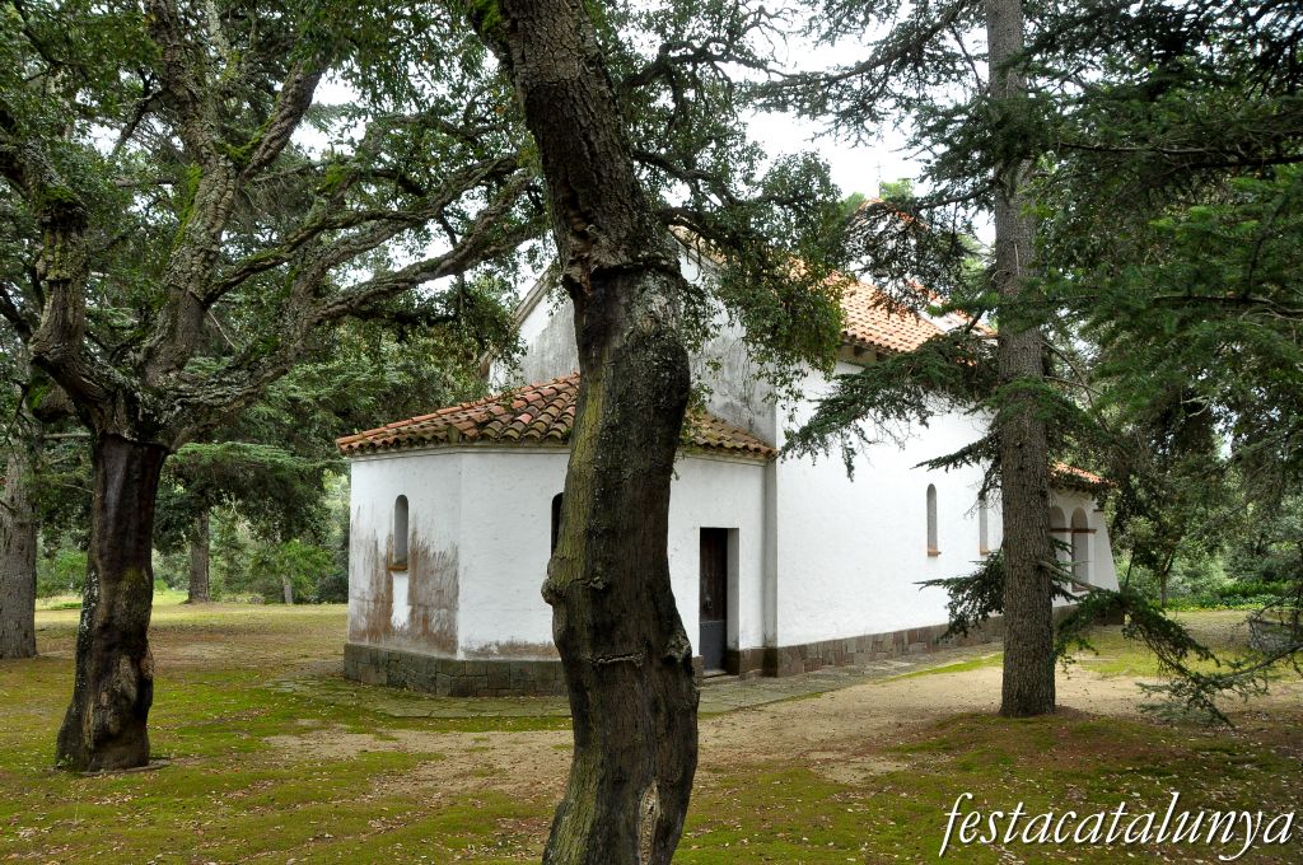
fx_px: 976
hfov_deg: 67.4
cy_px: 432
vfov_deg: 47.8
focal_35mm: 27
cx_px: 652
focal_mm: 18
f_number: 7.1
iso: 1600
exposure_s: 1/200
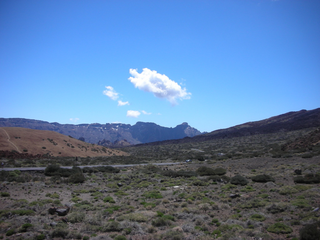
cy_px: 120
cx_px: 160
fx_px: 324
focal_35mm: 35
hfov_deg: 52.6
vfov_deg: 40.7
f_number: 8.5
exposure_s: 1/126
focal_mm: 5.8
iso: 50
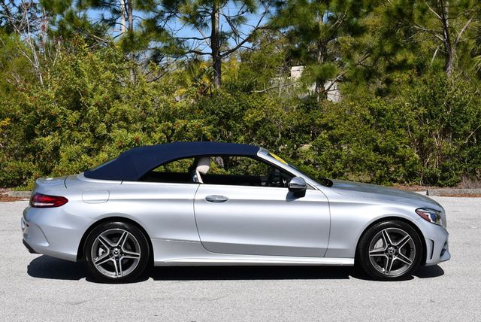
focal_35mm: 68
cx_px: 240
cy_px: 161
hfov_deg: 29.6
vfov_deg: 20.1
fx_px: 909
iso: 100
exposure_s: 1/400
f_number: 9
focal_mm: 34
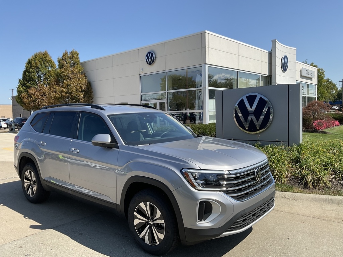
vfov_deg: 48.2
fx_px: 287
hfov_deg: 61.7
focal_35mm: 29
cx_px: 172
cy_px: 128
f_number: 1.8
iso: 16
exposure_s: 1/1490
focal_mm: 3
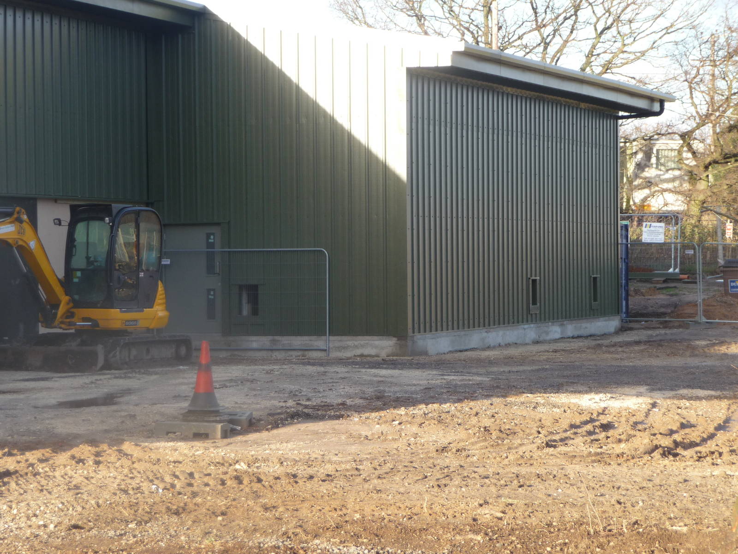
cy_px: 277
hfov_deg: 16.6
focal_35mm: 119
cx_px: 369
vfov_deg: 12.5
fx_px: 2537
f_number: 4.7
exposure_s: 1/100
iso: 100
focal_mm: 20.3
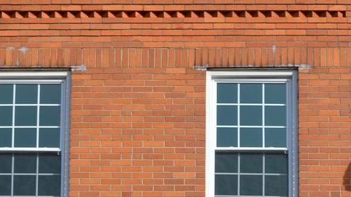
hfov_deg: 14.6
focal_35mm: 147
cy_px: 346
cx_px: 109
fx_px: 1368
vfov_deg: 8.0
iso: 100
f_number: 8
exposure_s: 1/250
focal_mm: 22
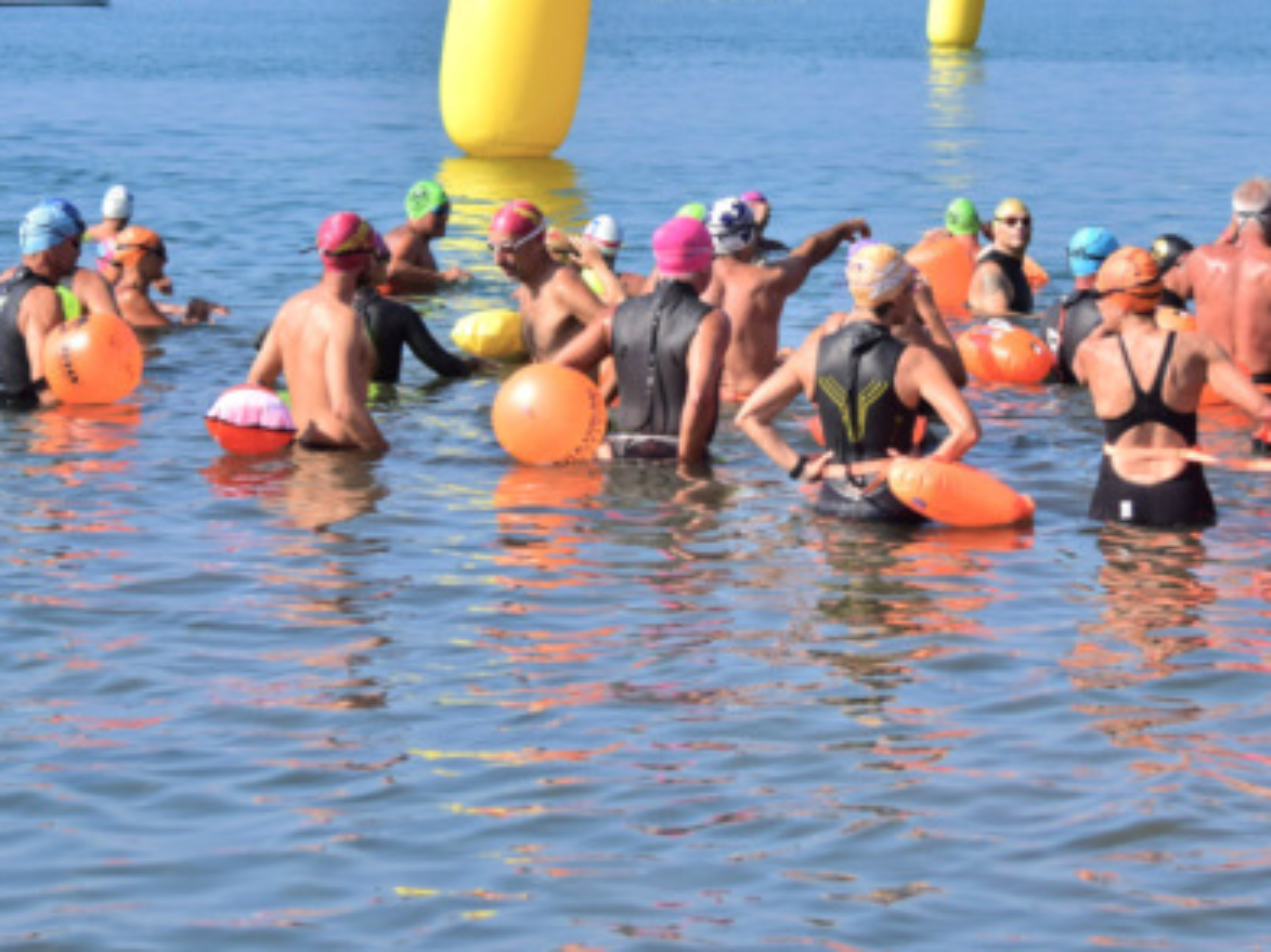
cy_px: 245
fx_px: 5059
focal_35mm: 138
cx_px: 826
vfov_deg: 10.7
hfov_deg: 14.3
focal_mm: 55
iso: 100
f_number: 5
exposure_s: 1/1250
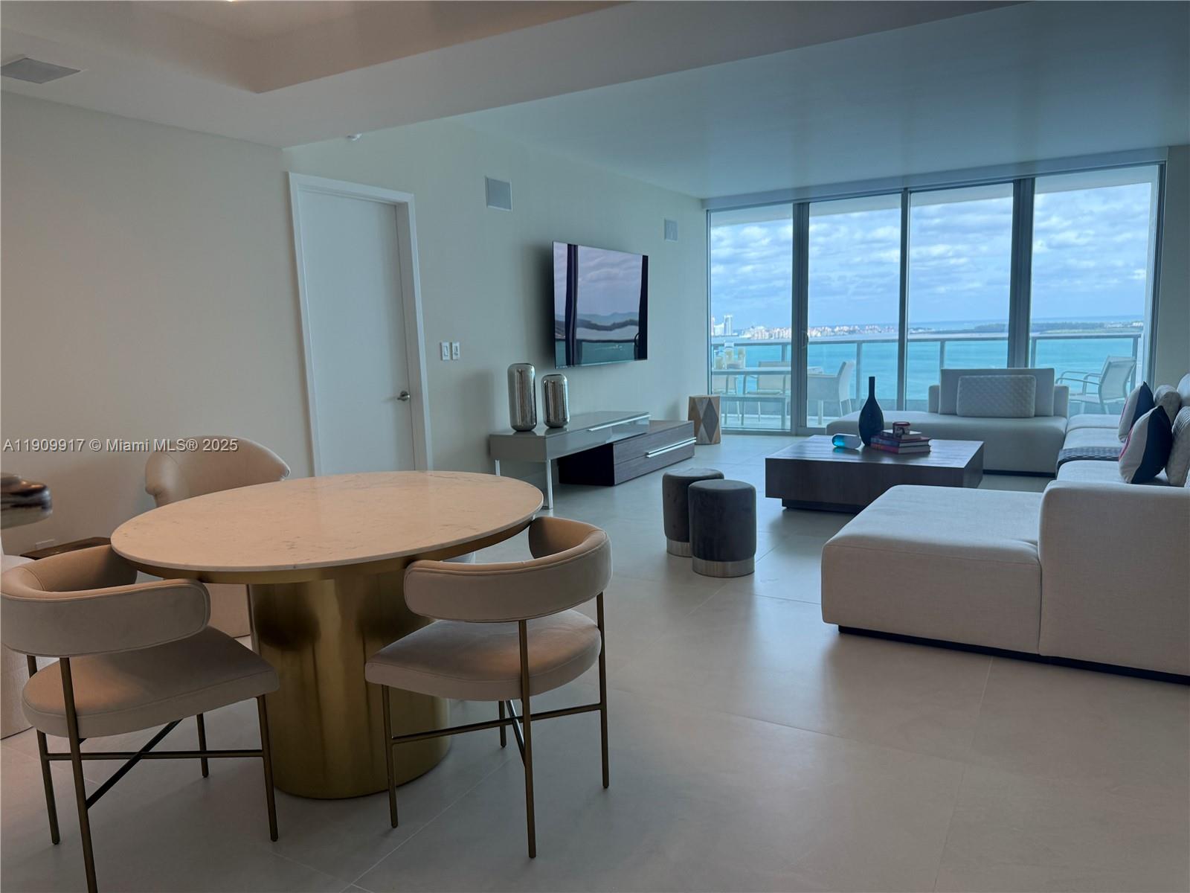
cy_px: 446
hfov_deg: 71.6
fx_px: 825
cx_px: 595
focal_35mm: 24
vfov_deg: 56.8
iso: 100
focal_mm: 6.76
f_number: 1.78
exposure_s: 1/555
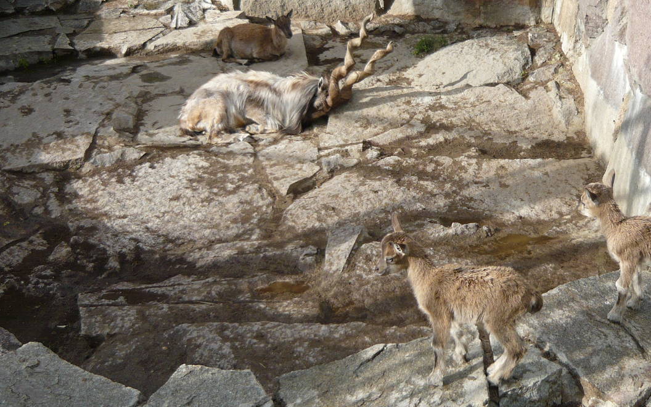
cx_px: 395
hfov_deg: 38.0
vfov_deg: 24.4
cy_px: 178
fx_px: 940
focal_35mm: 53
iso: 100
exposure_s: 1/500
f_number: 2.8
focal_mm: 5.5
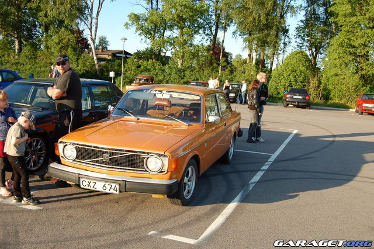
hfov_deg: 53.2
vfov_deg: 36.8
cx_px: 187
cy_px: 124
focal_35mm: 36
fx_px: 374
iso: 200
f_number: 7.1
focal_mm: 24
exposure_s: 1/200
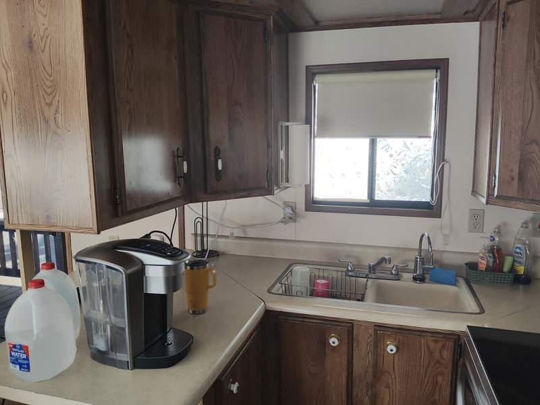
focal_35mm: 25
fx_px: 390
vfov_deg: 54.9
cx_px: 270
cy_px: 202
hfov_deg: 69.4
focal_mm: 4.15
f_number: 1.5
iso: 195
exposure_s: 1/40
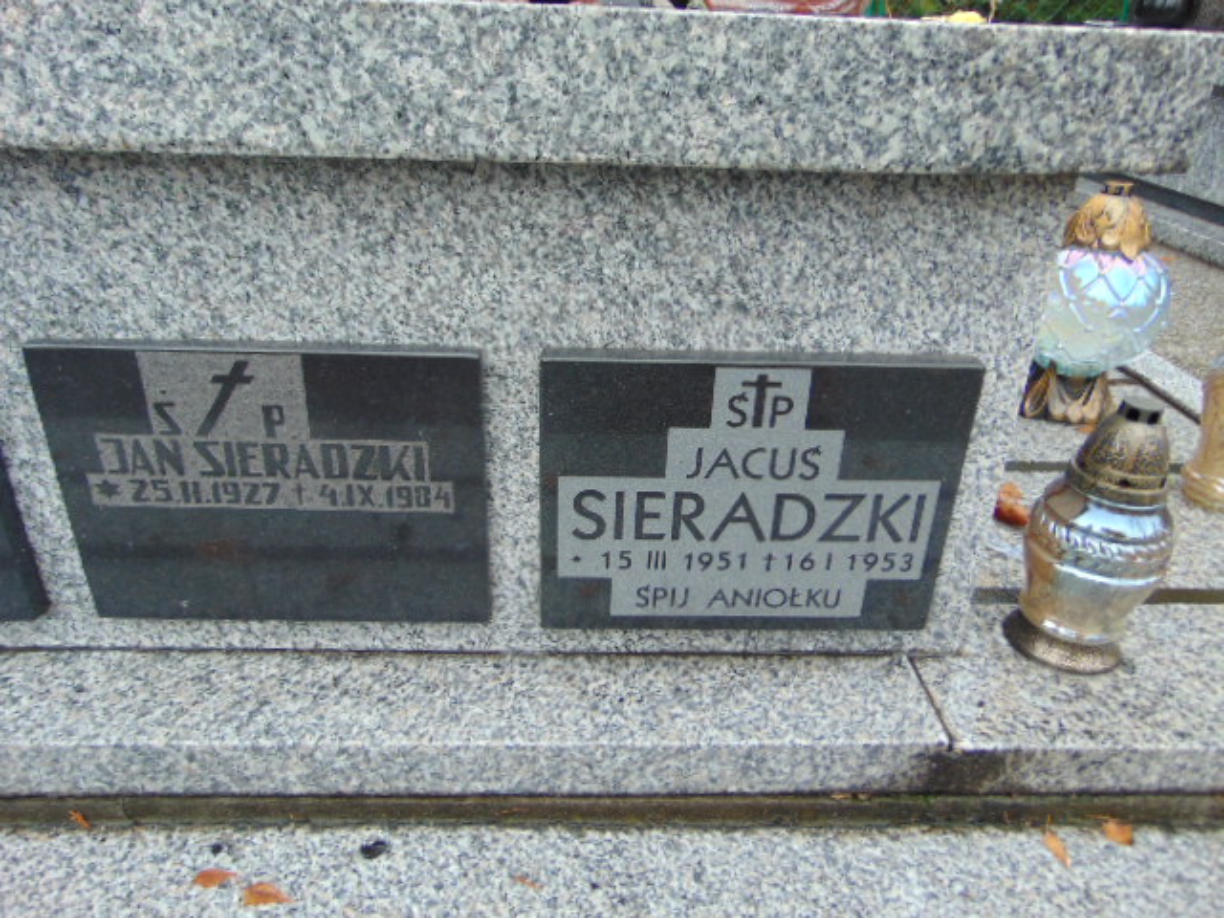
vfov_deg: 54.9
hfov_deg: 69.4
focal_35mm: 25
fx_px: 884
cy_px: 459
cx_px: 612
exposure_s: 1/80
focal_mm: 4.5
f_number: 3
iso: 80
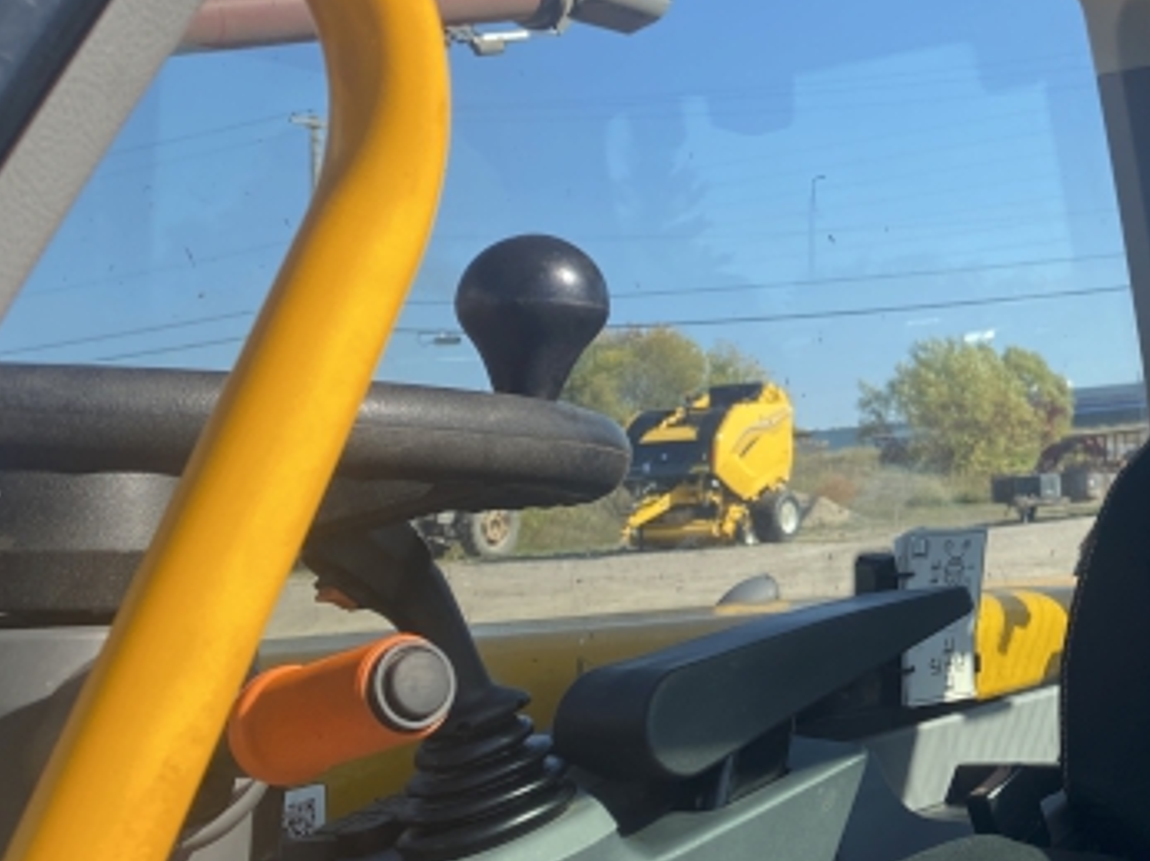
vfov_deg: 24.1
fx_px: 1993
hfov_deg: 28.8
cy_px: 209
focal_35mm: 60
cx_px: 1306
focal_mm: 4.25
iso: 32
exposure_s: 1/1653
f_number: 1.8
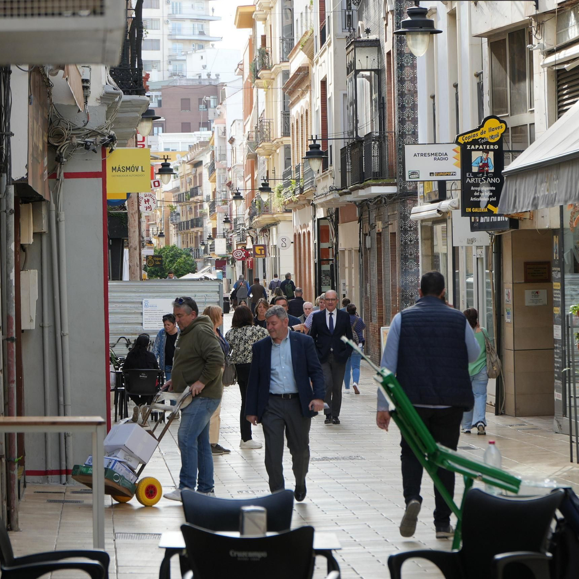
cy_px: 291
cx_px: 314
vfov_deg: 13.7
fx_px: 2403
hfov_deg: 13.7
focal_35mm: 127
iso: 100
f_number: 5
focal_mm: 66
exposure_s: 1/125
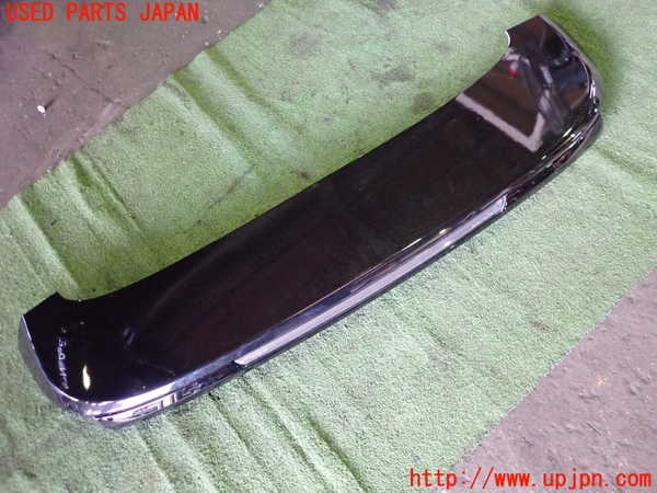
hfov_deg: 69.4
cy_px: 246
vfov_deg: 54.9
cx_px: 328
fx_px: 474
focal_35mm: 25
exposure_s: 1/30
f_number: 2
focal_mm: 4.5
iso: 640
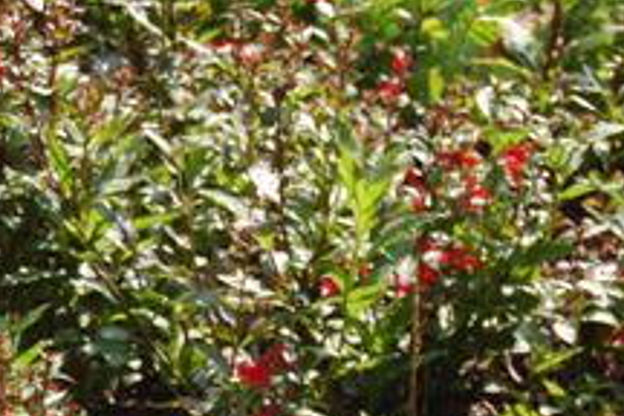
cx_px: -14
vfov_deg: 5.6
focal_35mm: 244
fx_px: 4237
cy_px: 220
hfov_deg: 8.4
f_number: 7.1
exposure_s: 1/200
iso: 200
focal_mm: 55
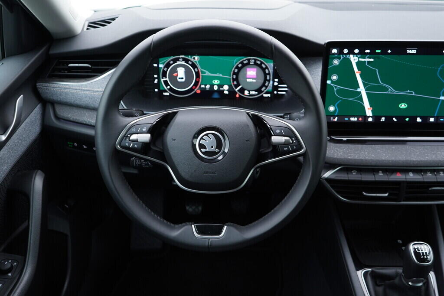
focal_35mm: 36
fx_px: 444
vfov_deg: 36.9
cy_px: 148
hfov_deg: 53.1
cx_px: 222
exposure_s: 1/40
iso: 250
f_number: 2.8
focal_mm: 24
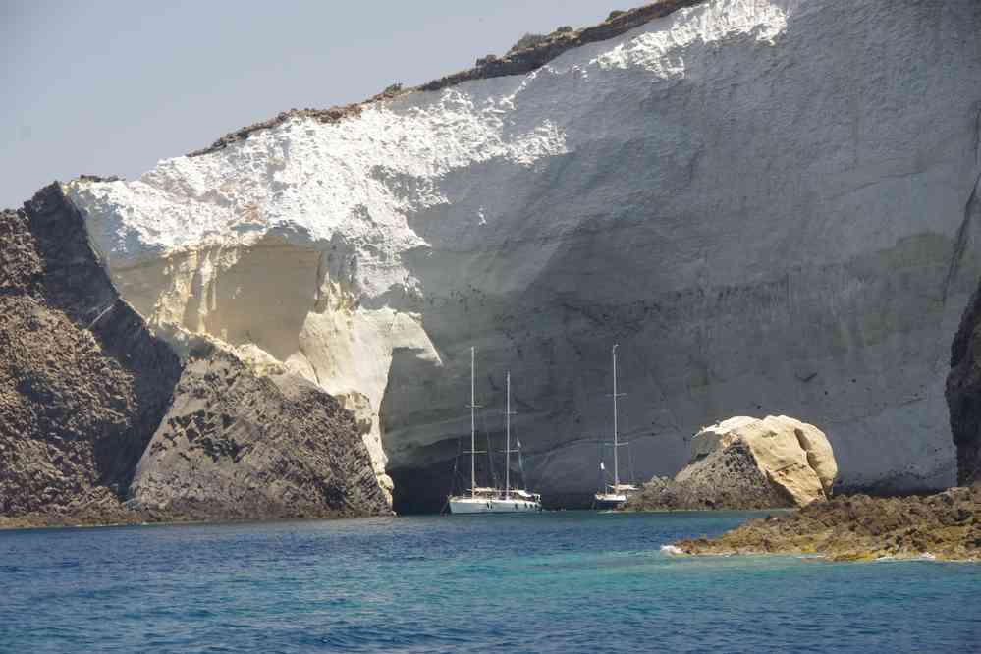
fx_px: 2248
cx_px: 490
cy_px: 327
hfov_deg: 24.6
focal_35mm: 82
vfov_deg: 16.6
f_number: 10
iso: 200
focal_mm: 55
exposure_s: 1/100
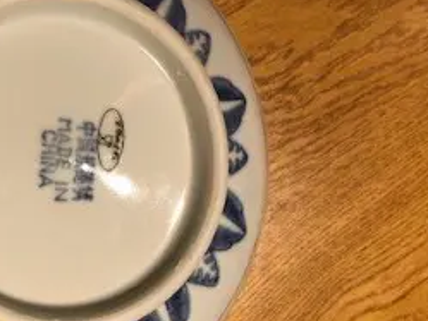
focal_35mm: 59
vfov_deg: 24.8
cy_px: 178
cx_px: 32
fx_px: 730
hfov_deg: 31.0
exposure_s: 1/17
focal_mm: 3.99
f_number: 1.8
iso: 40
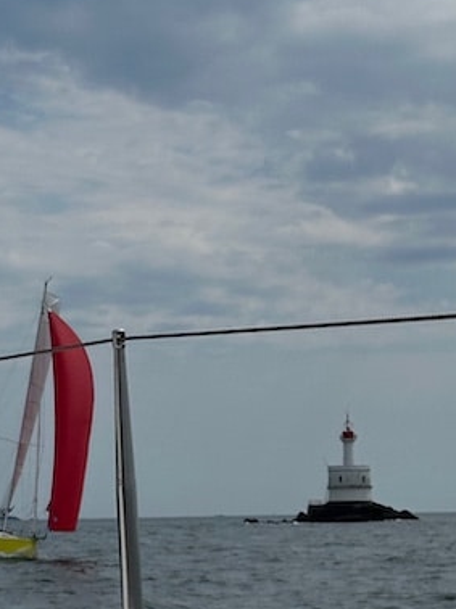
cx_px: 18
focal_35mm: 127
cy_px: 420
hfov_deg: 11.6
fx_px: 2233
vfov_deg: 15.5
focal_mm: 6.86
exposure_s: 1/13699
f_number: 1.78
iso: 64
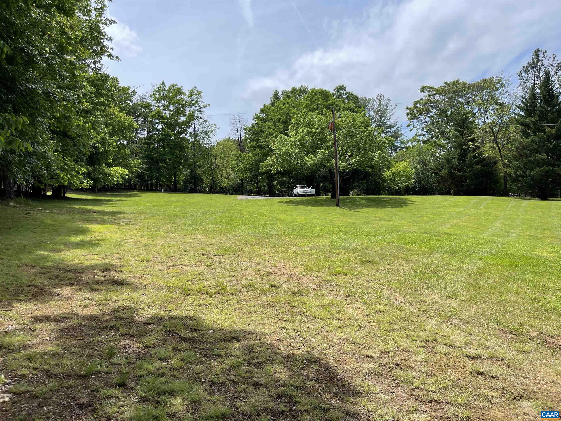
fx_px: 405
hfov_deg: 69.4
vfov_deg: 54.9
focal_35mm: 25
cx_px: 280
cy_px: 210
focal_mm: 5.1
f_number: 1.6
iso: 32
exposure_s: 1/2786
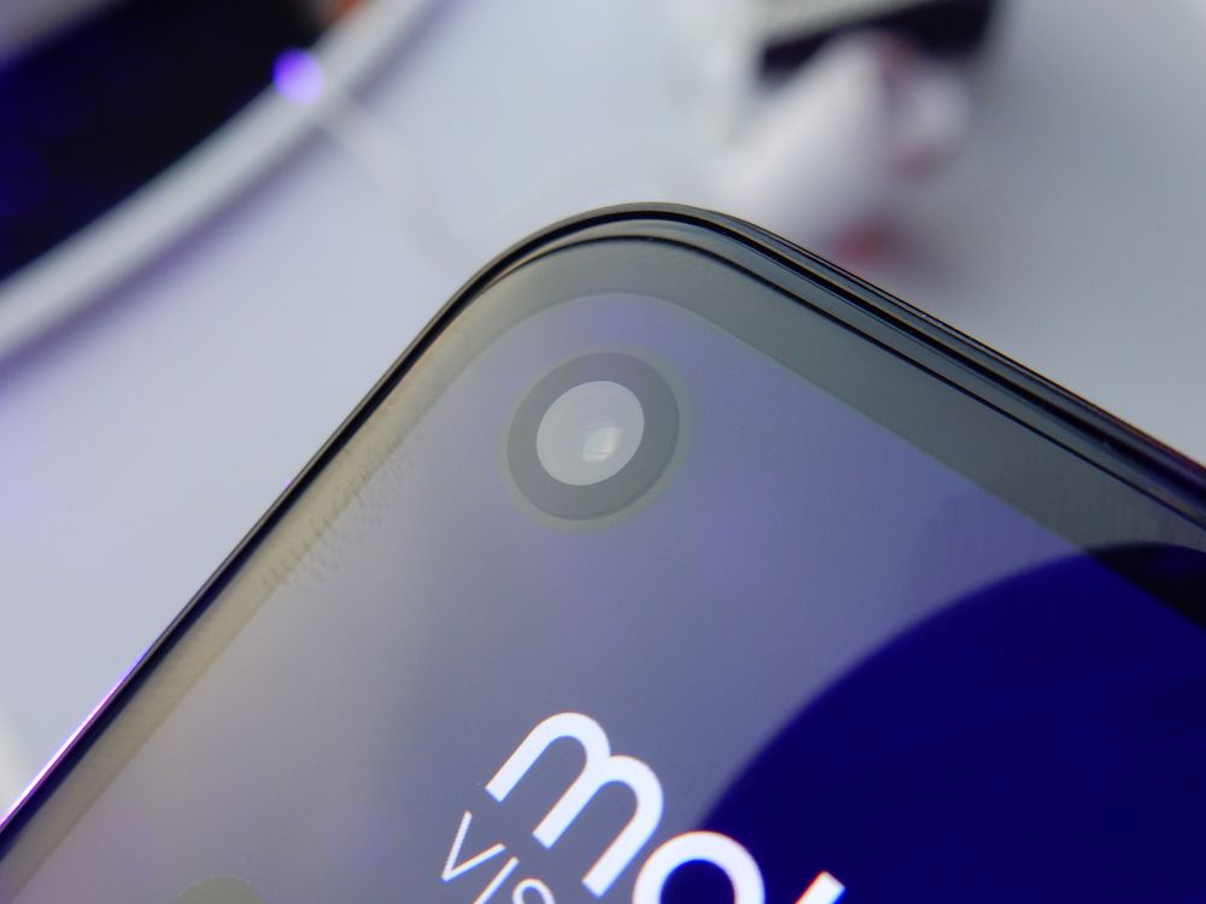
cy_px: 452
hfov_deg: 43.9
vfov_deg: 33.6
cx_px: 603
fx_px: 1498
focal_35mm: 43
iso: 200
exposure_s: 1/30
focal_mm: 7.6
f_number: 4.2
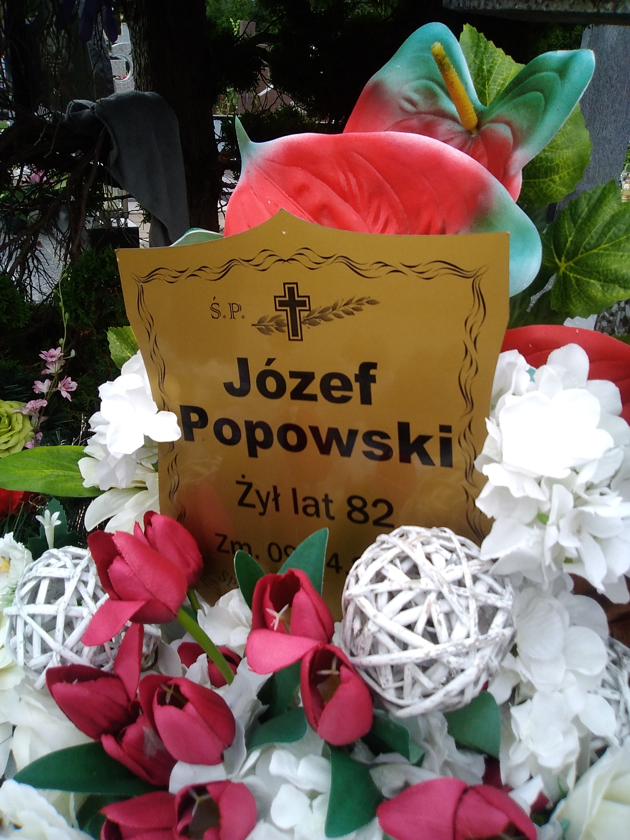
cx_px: 315
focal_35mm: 29
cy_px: 420
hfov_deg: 48.2
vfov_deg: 61.7
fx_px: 704
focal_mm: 2.39
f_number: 2.4
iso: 100
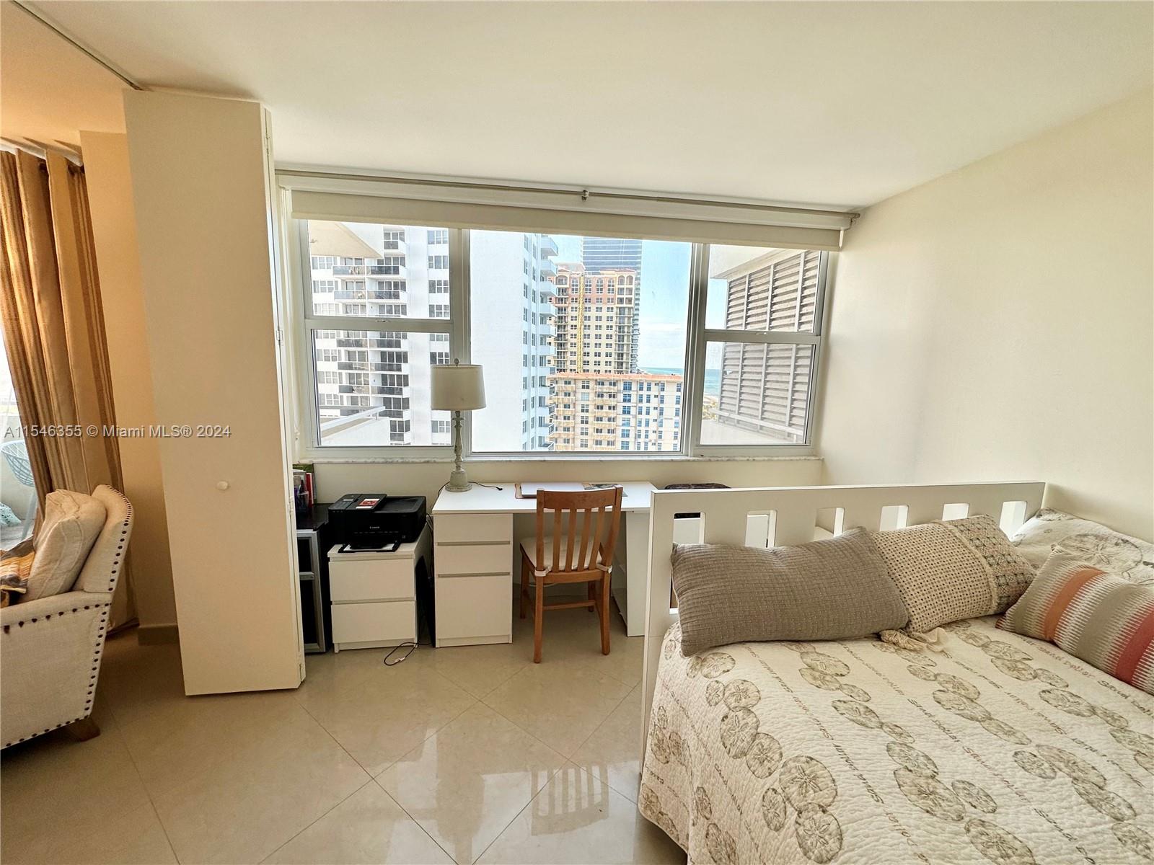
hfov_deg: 102.1
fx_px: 467
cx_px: 577
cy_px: 432
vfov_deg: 85.7
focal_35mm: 14
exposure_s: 1/155
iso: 40
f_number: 2.2
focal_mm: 2.22
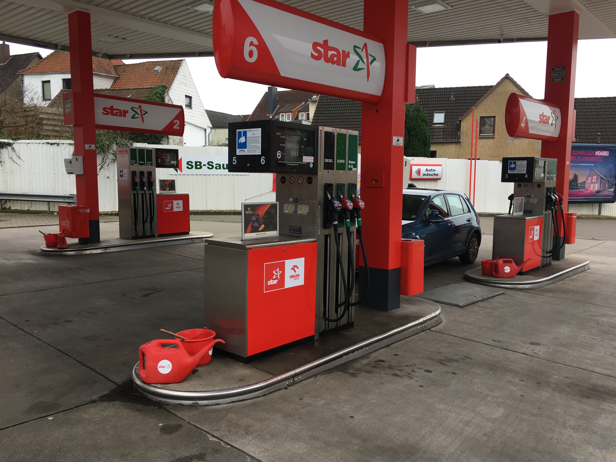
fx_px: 516
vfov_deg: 48.2
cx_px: 308
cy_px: 231
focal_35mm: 29
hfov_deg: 61.7
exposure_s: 1/100
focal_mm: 4.15
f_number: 2.2
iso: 32
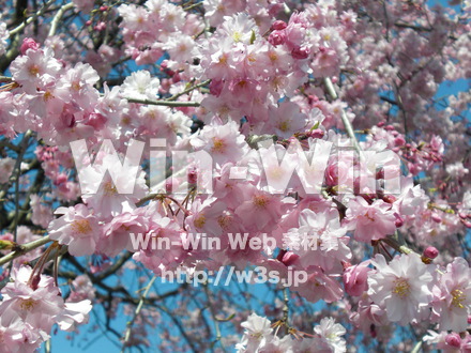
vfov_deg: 23.3
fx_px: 857
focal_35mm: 63
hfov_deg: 30.7
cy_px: 176
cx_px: 236
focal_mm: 10.4
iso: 64
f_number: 4
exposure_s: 1/640
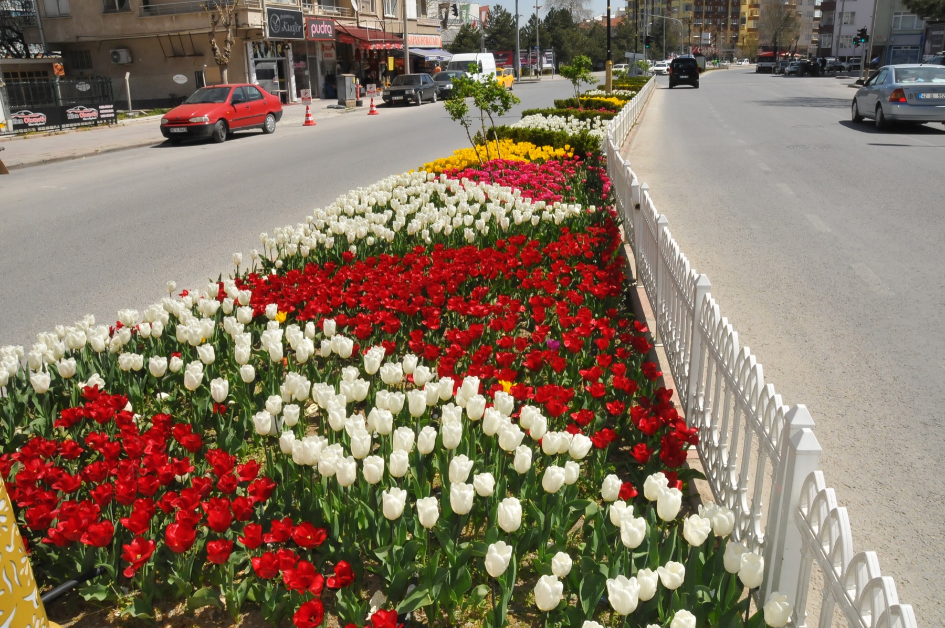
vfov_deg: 47.8
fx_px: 708
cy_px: 314
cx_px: 472
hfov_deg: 67.5
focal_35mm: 27
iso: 1000
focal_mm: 18
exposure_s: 1/320
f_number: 20
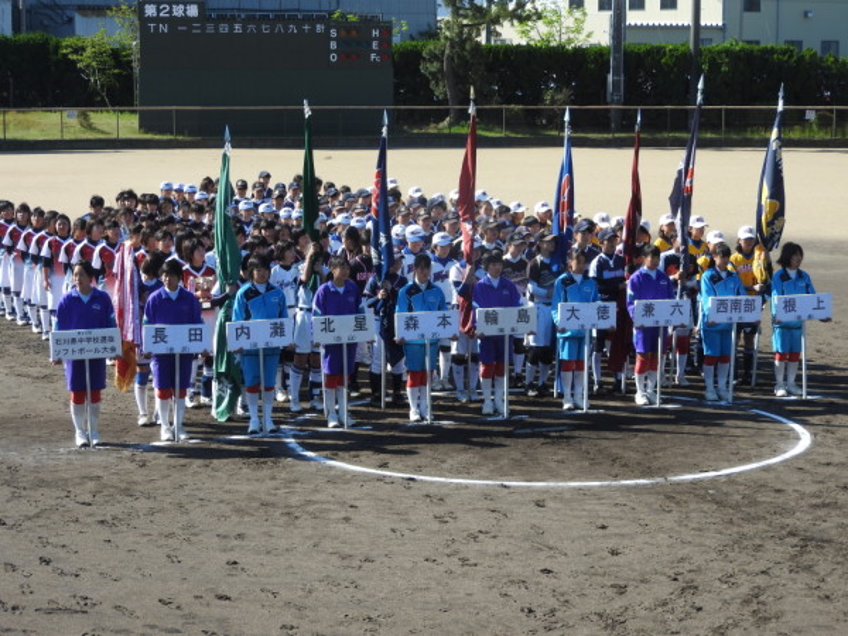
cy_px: 318
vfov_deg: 17.4
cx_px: 424
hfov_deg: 23.0
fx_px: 2082
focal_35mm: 85
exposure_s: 1/400
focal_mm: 15.2
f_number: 4.5
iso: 100
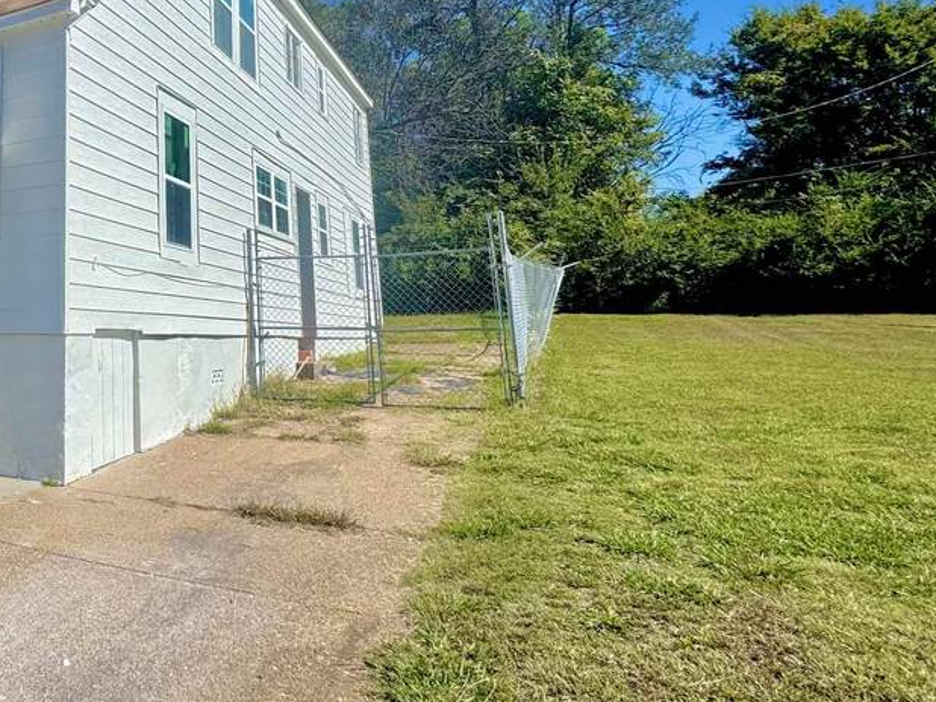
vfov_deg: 47.0
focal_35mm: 29
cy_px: 205
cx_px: 38
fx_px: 784
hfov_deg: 51.7
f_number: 2.2
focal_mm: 2.22
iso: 40
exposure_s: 1/3906
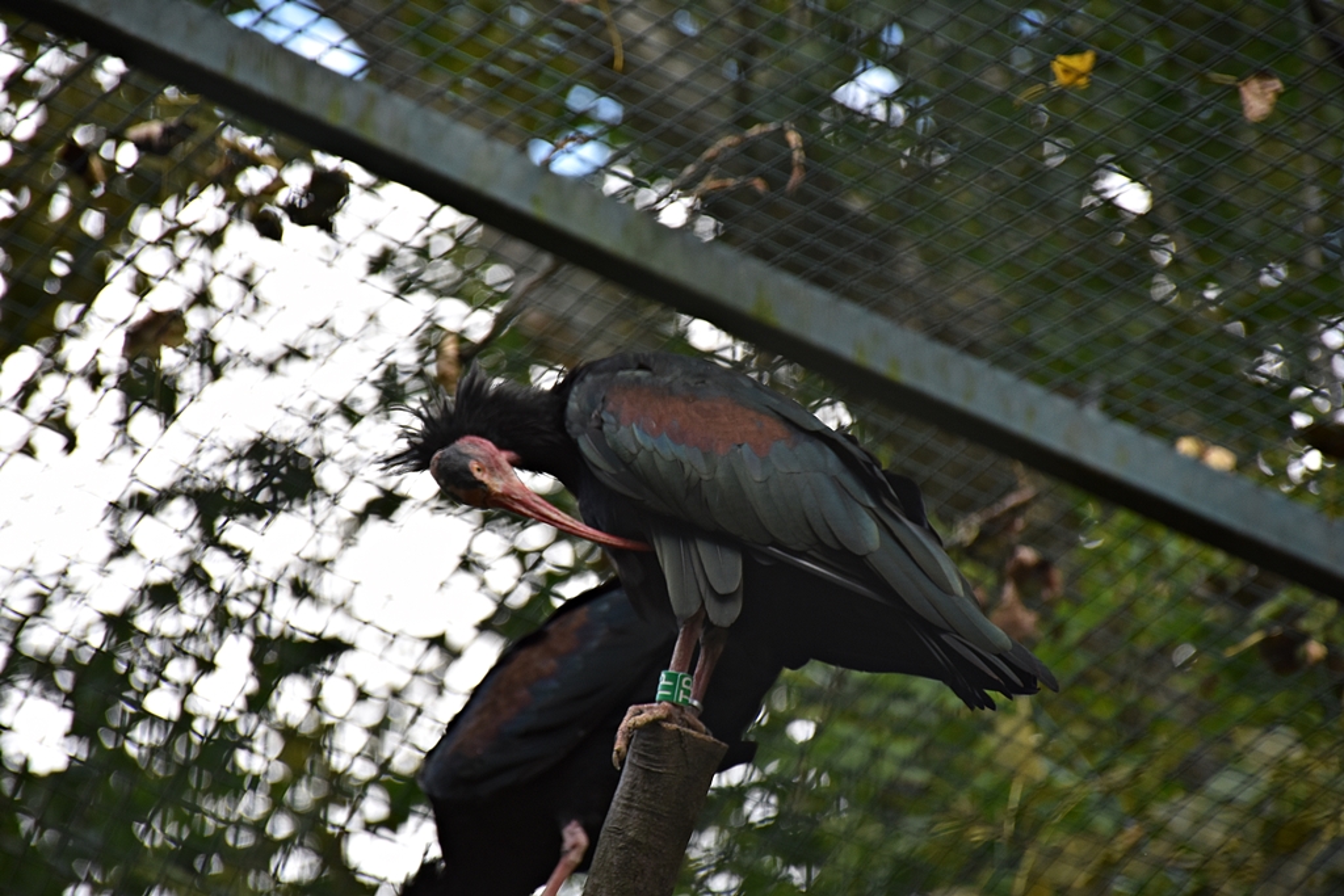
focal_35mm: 210
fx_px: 7841
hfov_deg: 9.8
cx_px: 672
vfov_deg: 6.5
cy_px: 448
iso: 400
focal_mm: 140
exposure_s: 1/320
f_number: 5.6
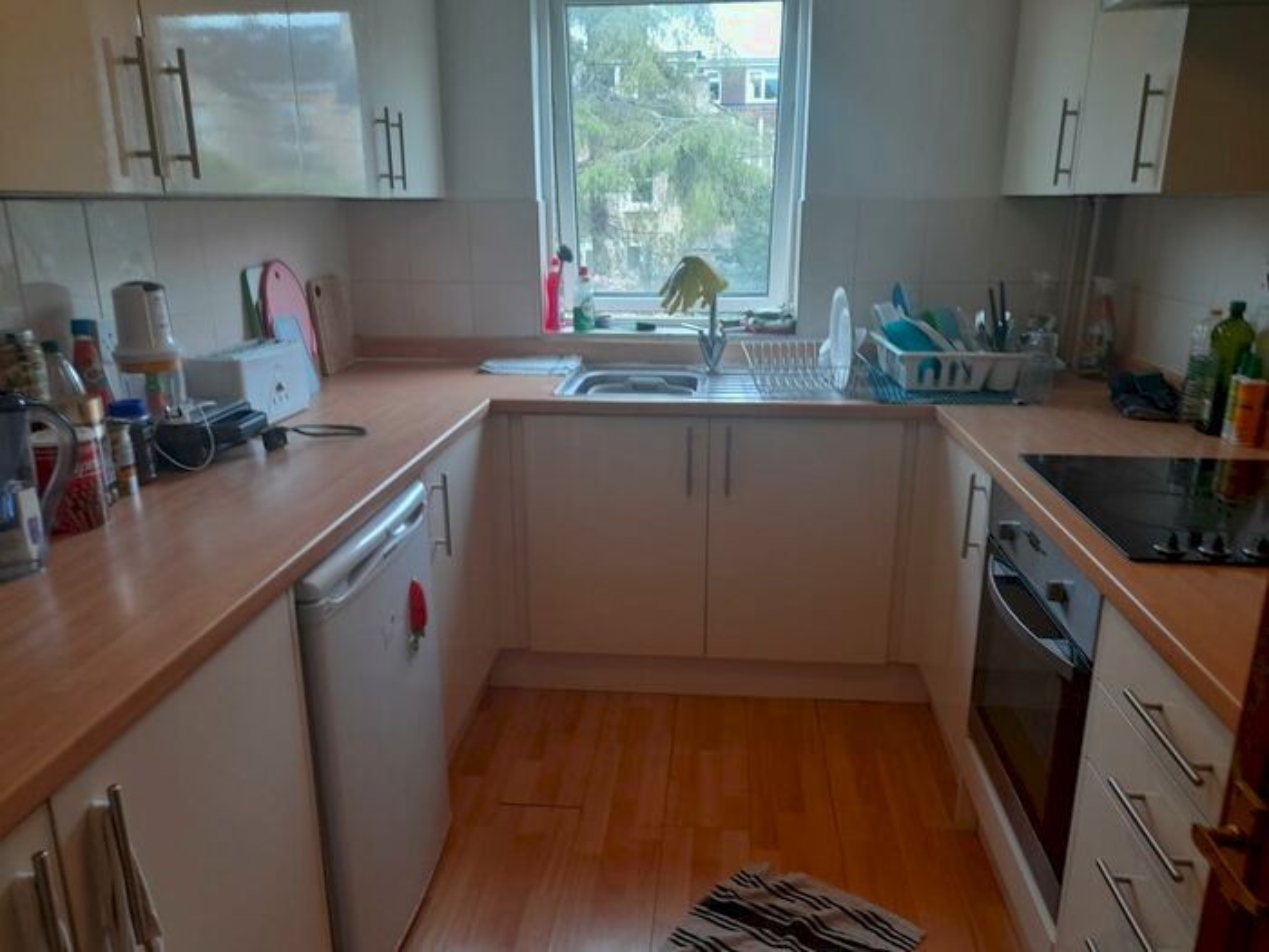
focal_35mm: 25
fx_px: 916
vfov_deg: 54.9
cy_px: 476
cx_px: 634
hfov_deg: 69.4
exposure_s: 1/50
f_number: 2
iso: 64
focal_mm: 4.6
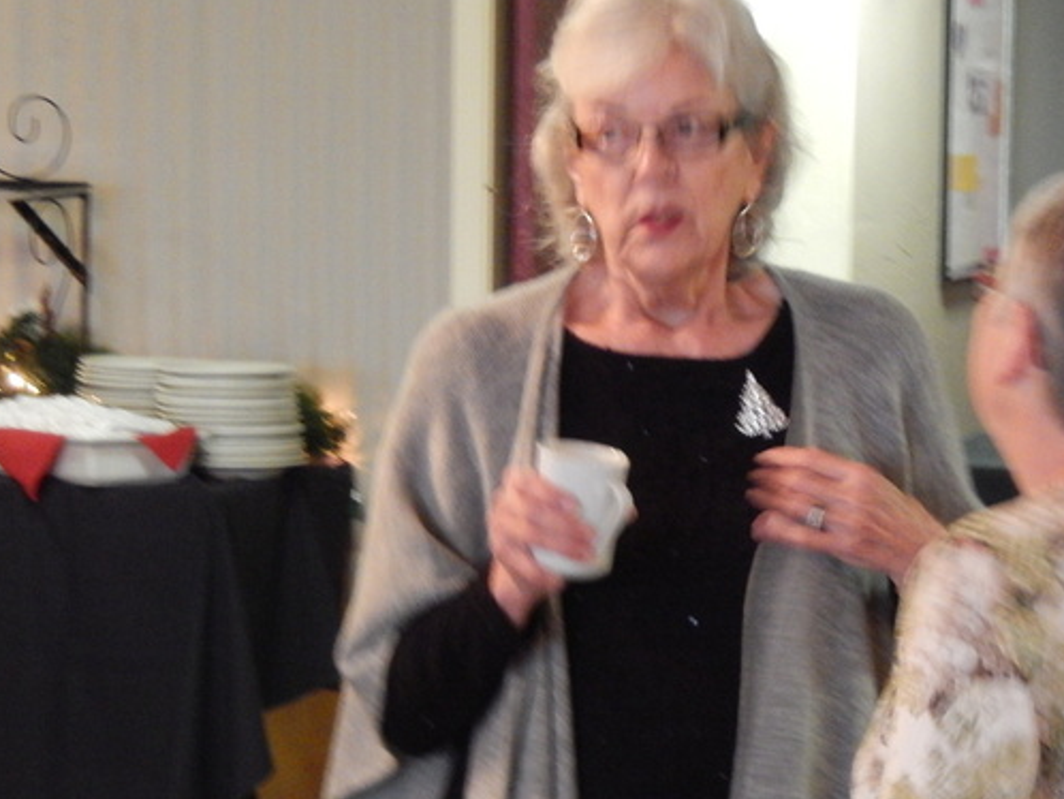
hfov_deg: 10.6
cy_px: 511
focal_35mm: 186
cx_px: 818
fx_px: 5720
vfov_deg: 8.0
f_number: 5.5
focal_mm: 21
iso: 800
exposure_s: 1/4
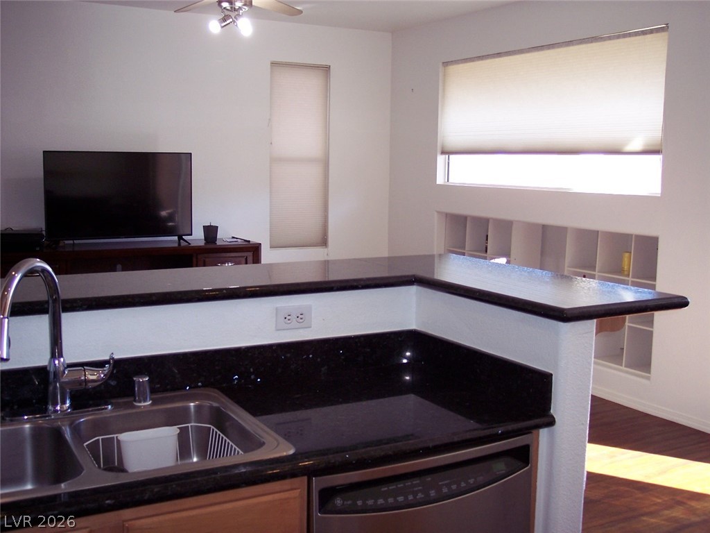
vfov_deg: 36.8
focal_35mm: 39
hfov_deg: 47.9
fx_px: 800
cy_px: 266
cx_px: 355
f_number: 2.8
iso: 140
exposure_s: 1/60
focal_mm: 8
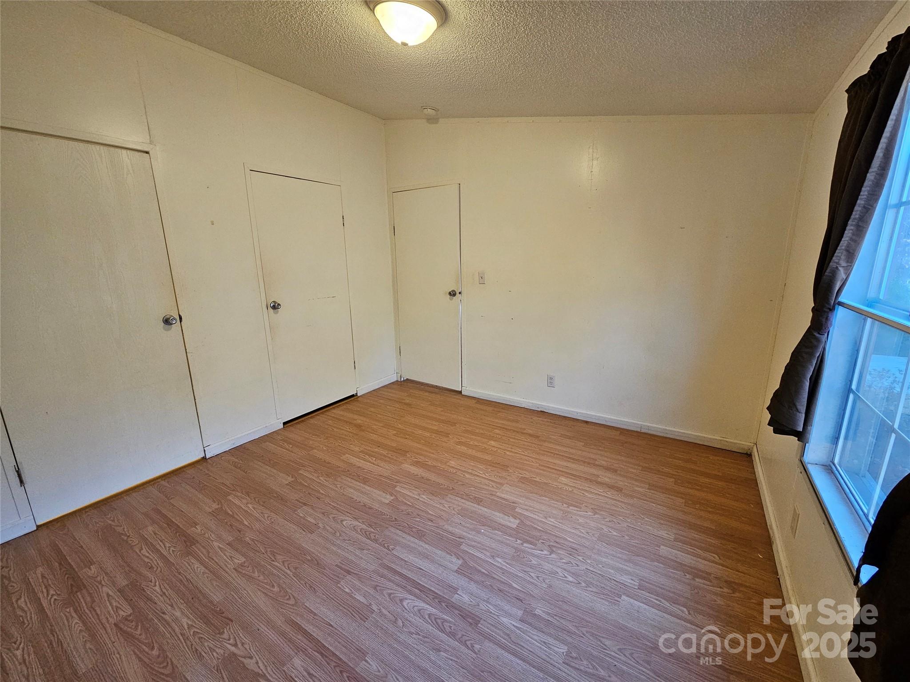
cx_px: 455
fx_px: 342
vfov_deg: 89.9
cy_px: 341
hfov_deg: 106.2
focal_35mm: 13
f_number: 2.2
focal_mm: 2.2
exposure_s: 1/60
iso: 320
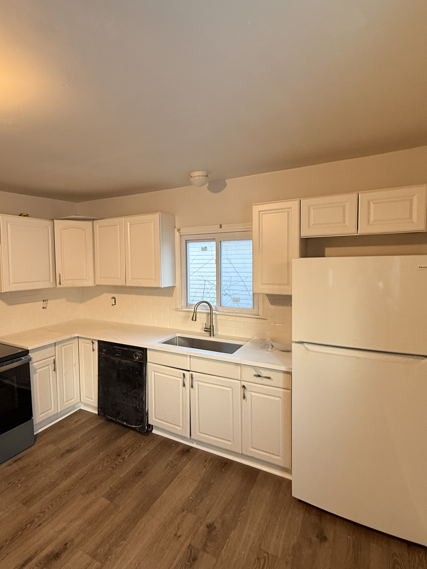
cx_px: 169
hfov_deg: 67.9
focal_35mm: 19
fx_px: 313
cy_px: 282
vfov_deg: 84.7
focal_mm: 2.22
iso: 250
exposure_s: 1/60
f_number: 2.2
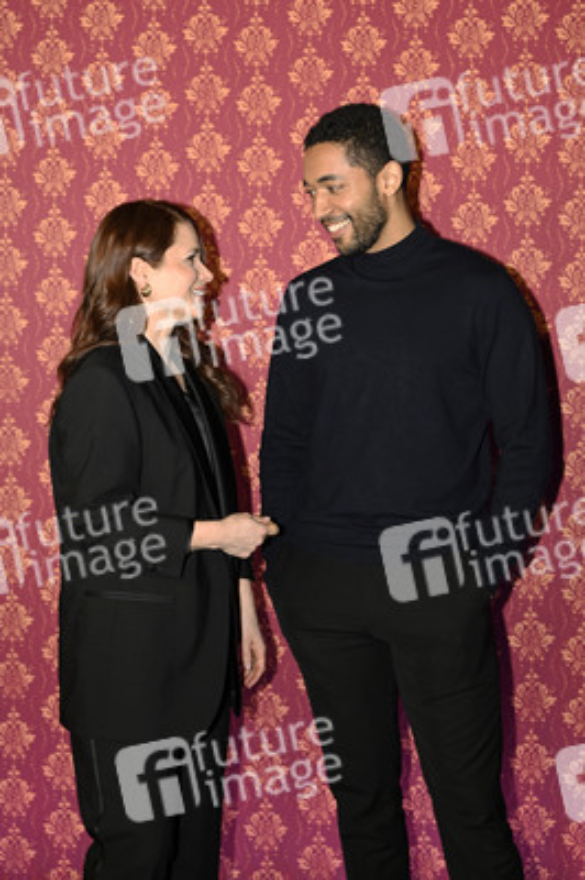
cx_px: 292
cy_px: 440
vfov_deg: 35.7
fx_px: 1367
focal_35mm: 56
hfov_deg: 24.2
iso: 400
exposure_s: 1/200
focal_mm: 56
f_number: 4
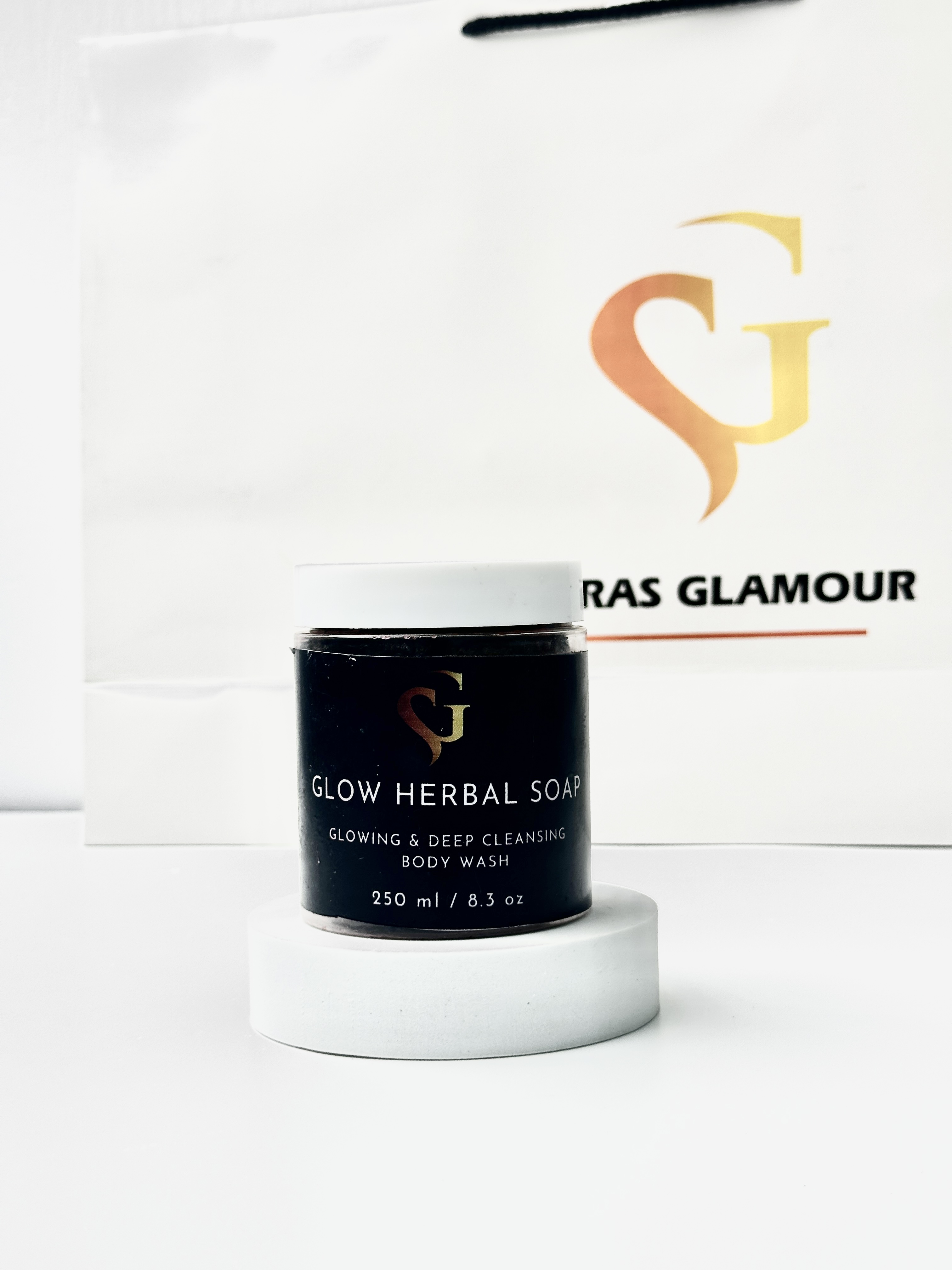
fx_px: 1760
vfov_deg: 39.7
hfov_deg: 30.3
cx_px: 476
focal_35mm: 48
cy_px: 635
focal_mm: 6.86
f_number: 1.78
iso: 64
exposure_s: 1/251
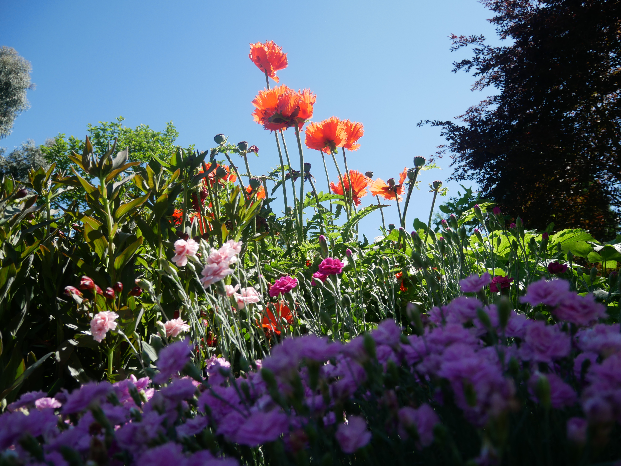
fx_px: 431
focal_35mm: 24
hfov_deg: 71.6
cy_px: 233
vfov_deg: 56.9
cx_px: 310
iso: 200
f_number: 3.9
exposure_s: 1/800
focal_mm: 12
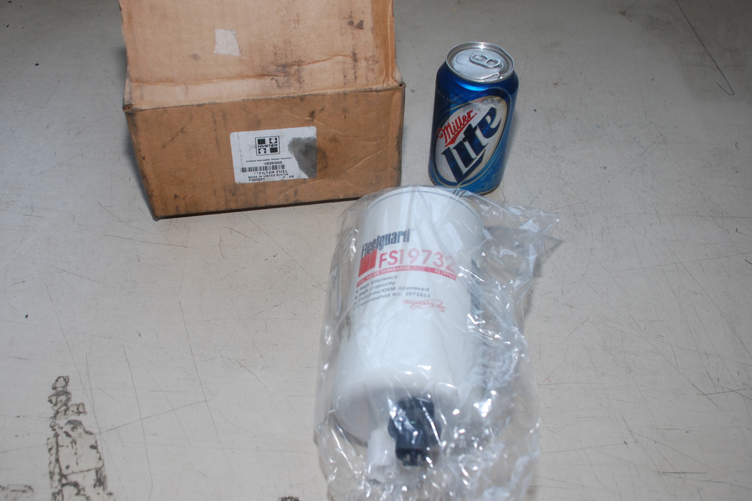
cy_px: 248
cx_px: 336
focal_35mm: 39
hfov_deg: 49.5
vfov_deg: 34.2
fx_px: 815
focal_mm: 22
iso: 200
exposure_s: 1/60
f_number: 4
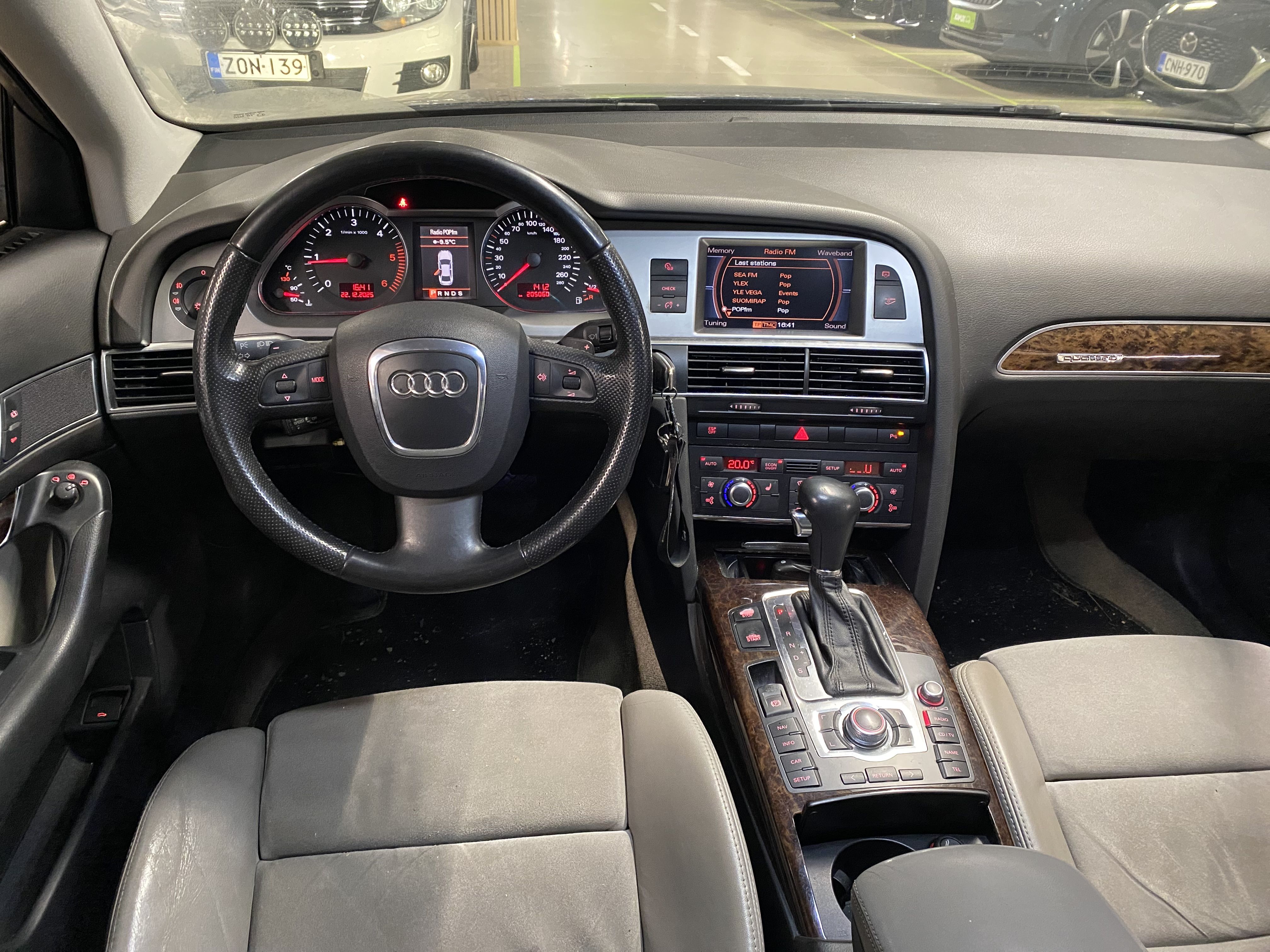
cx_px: 635
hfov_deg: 69.4
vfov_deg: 54.9
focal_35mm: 25
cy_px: 476
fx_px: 917
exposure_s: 1/30
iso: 500
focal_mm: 4.25
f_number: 1.8
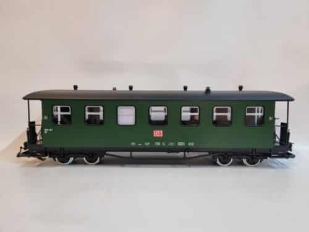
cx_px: 154
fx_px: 214
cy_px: 116
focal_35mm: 24
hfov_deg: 71.6
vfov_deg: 56.8
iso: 250
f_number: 1.8
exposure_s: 1/100
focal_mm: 6.7
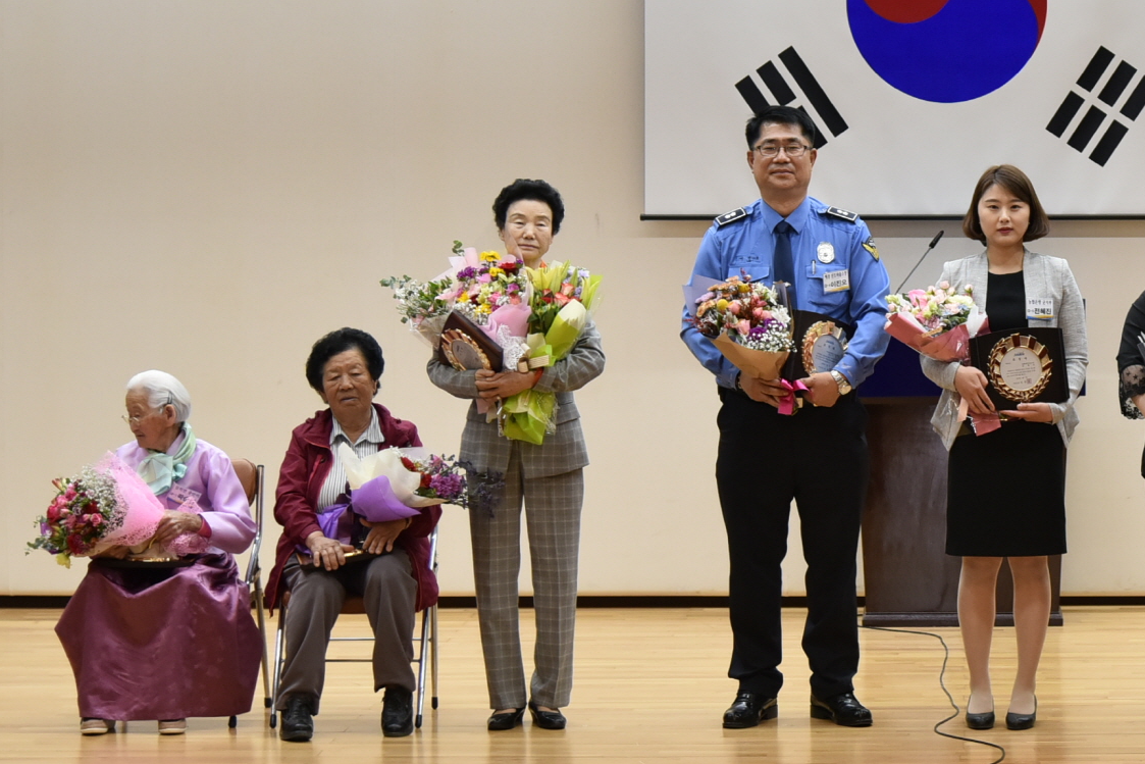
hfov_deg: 16.3
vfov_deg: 11.0
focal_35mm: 124
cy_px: 261
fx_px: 3944
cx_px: 1005
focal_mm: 58
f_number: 4
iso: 1000
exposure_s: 1/125
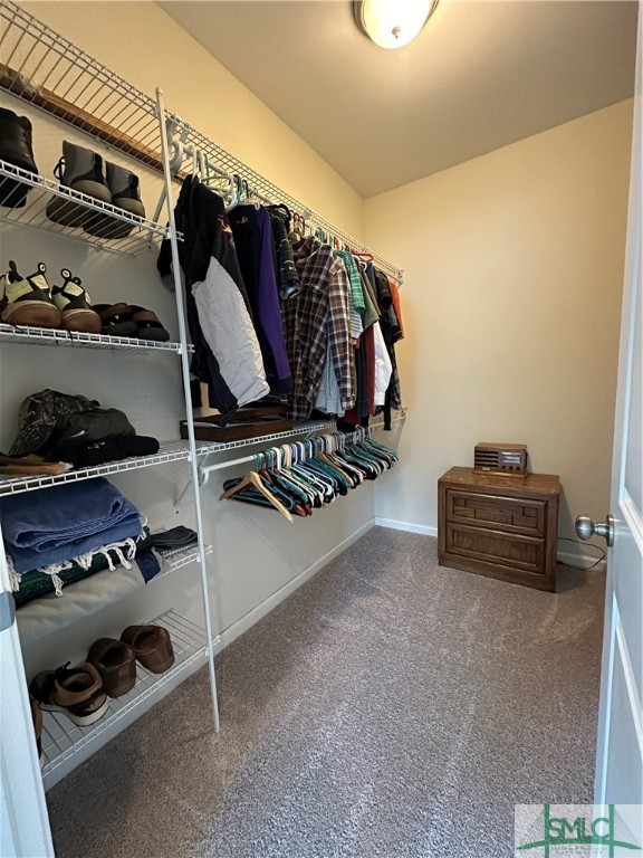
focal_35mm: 14
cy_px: 429
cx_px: 322
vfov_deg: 102.1
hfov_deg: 85.7
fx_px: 347
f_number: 2.2
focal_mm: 2.22
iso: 800
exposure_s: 1/60
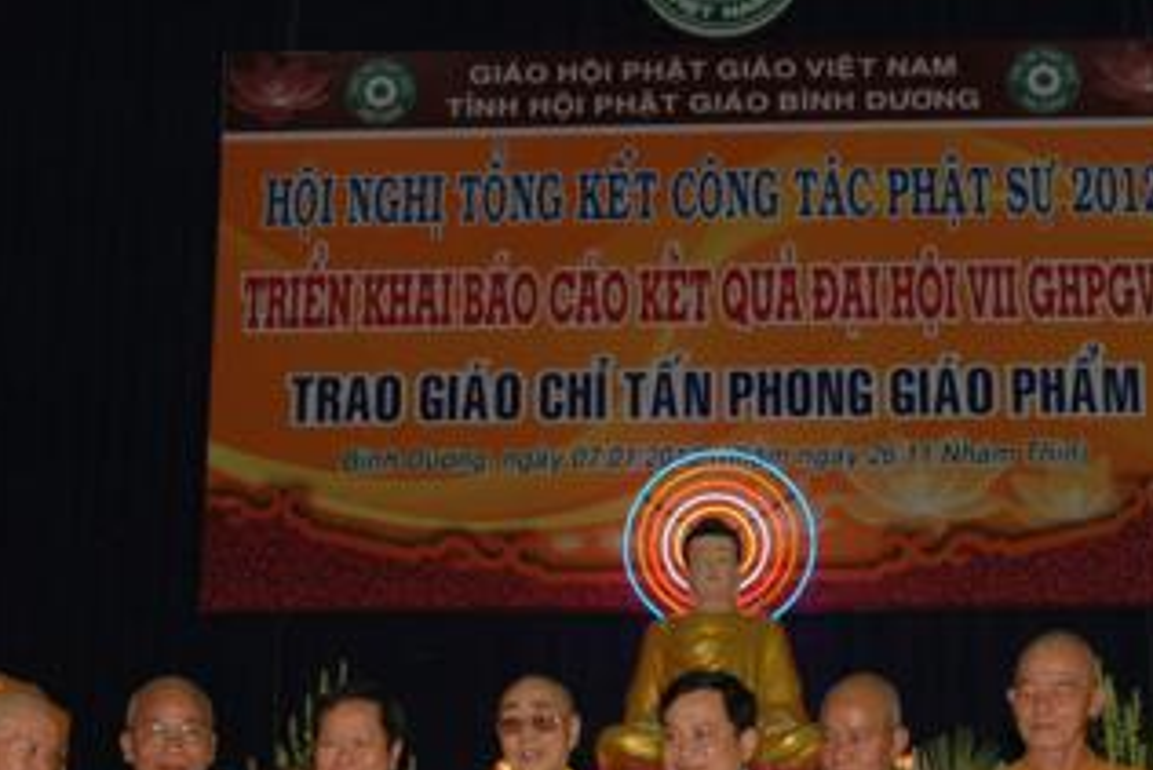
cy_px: 772
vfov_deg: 18.2
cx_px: 679
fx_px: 2339
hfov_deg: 27.6
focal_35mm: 73
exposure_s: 1/60
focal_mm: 24
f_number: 7.1
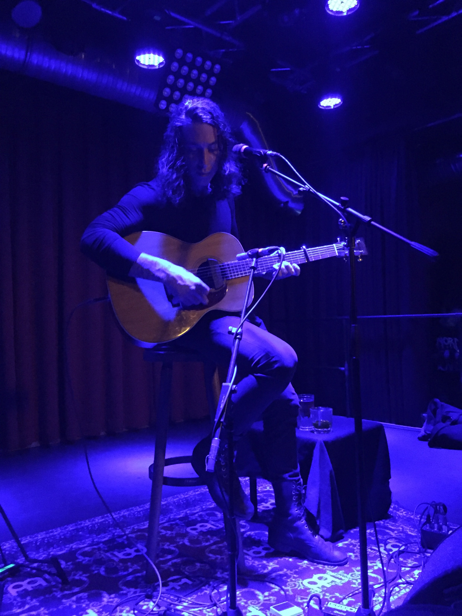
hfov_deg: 48.2
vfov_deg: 61.7
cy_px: 308
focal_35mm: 29
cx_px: 231
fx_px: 516
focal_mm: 4.15
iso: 2000
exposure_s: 1/17
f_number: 2.2
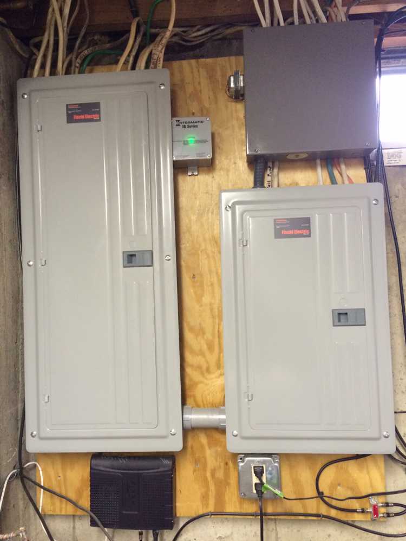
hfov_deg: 48.2
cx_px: 203
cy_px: 270
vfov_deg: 61.7
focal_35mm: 29
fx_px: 454
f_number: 2.2
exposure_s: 1/30
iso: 200
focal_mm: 4.15
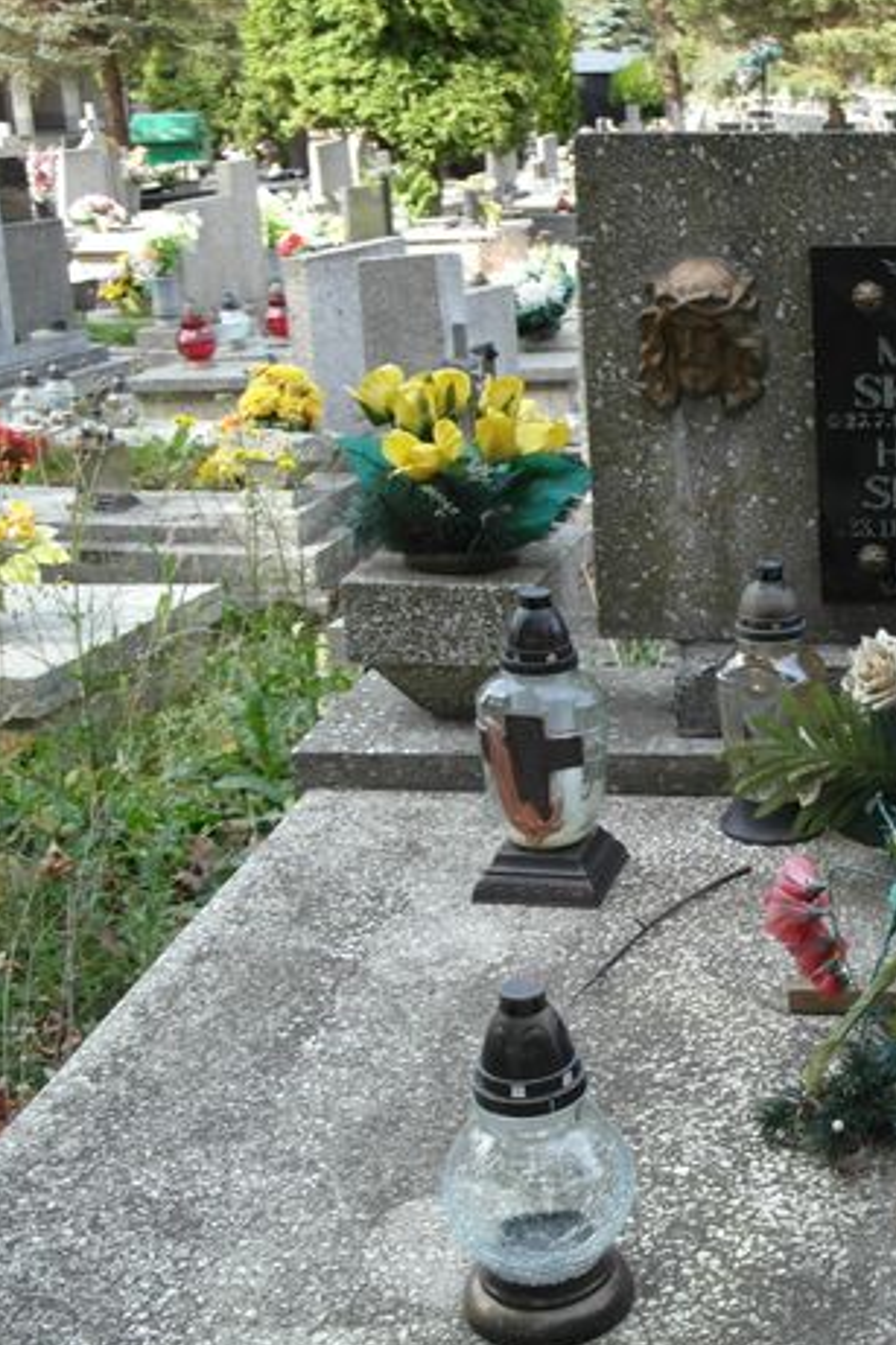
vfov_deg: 38.2
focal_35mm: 52
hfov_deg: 24.6
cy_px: 680
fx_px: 1943
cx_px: 922
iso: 80
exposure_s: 1/125
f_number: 3.7
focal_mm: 7.8
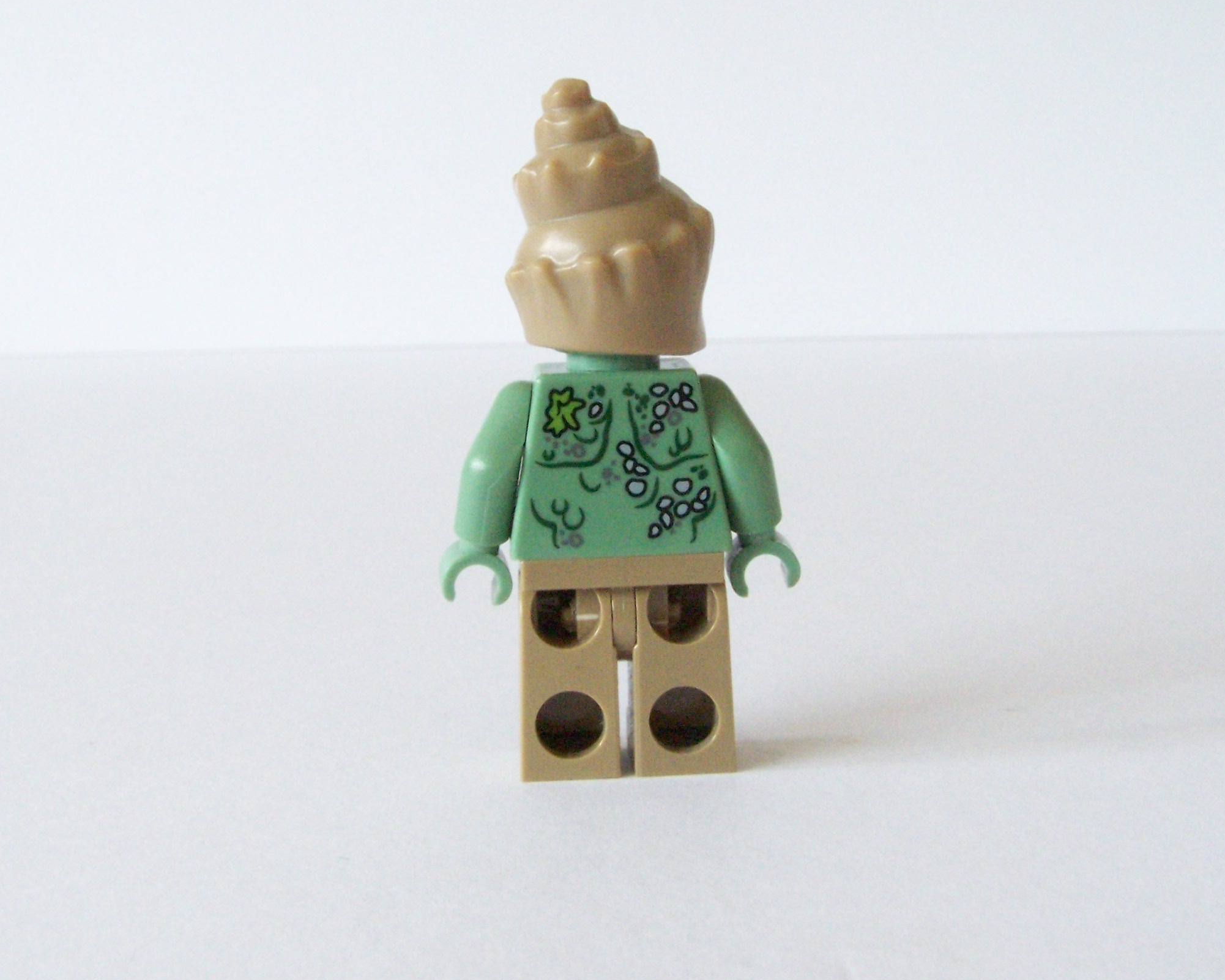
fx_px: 1958
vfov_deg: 28.1
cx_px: 631
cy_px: 403
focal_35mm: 54
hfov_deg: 34.7
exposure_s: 1/6
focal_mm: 7.1
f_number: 8
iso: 400
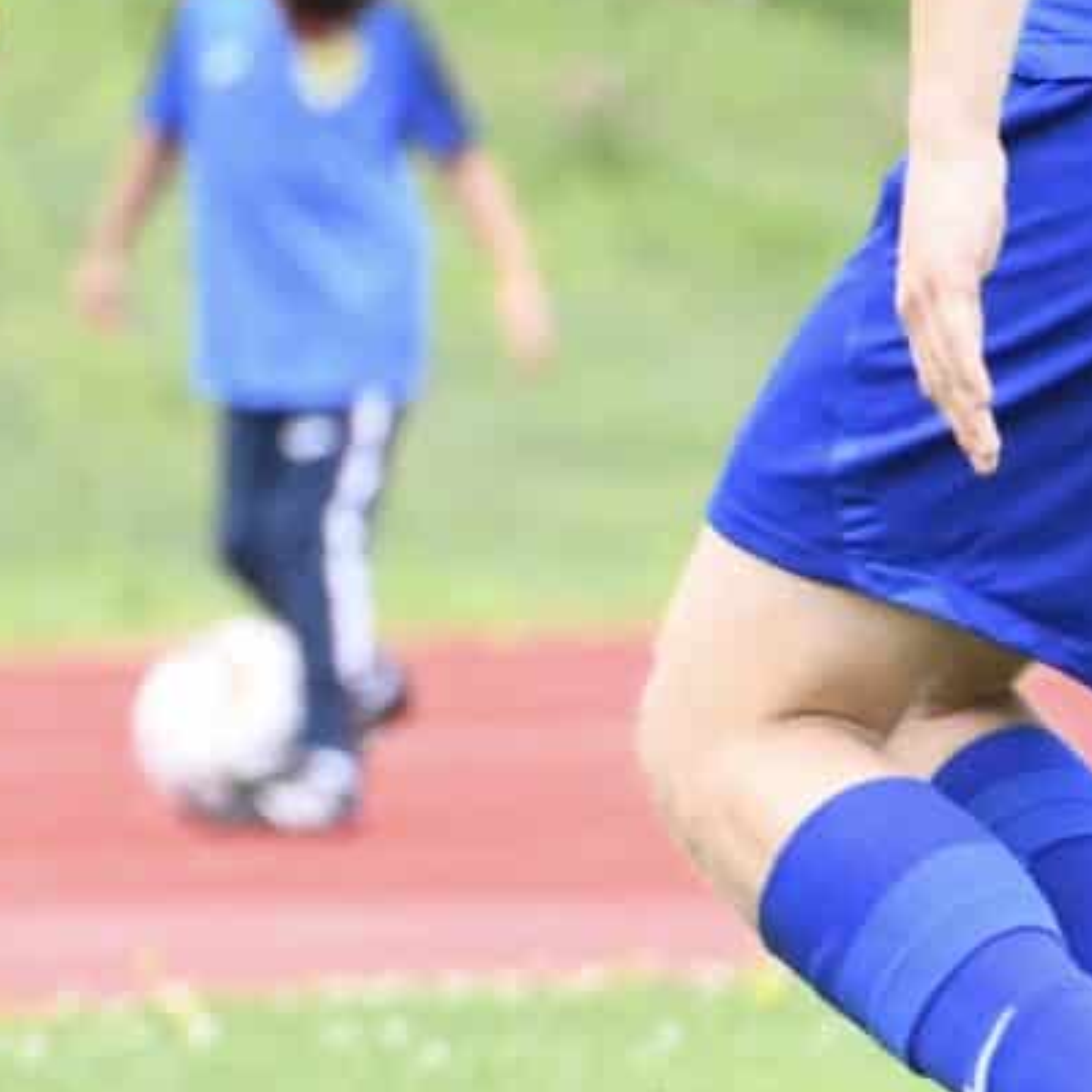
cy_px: 81
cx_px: -336
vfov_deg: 1.0
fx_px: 62173
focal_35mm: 1742
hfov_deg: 1.0
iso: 4000
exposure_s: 1/1600
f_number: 8
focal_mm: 400
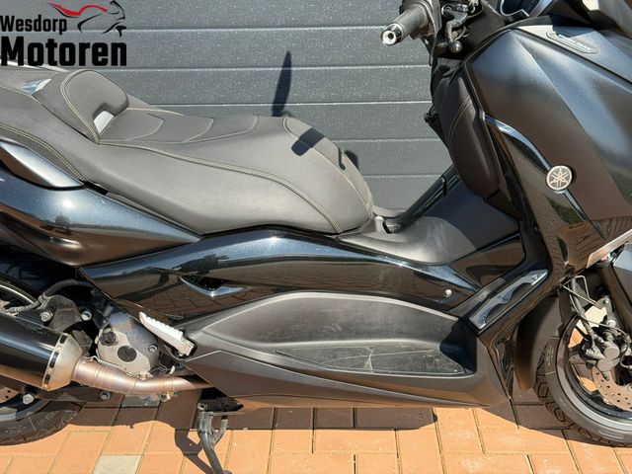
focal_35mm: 48
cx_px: 316
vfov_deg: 30.3
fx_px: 876
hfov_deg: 39.7
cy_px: 237
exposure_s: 1/1980
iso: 100
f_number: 1.78
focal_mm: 6.76
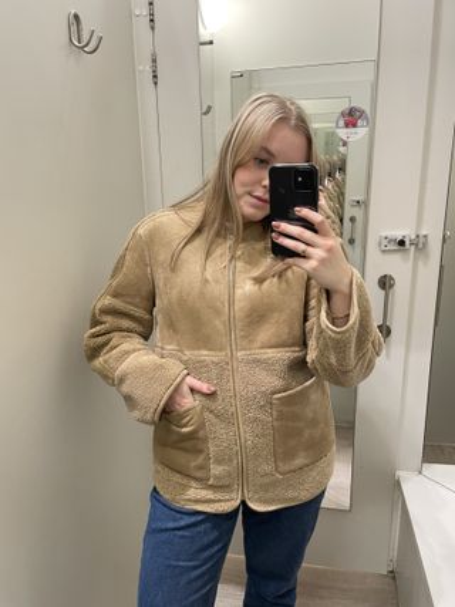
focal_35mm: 26
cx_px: 228
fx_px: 456
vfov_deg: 67.3
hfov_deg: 53.0
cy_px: 304
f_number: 1.6
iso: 125
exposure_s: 1/50
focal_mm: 4.2
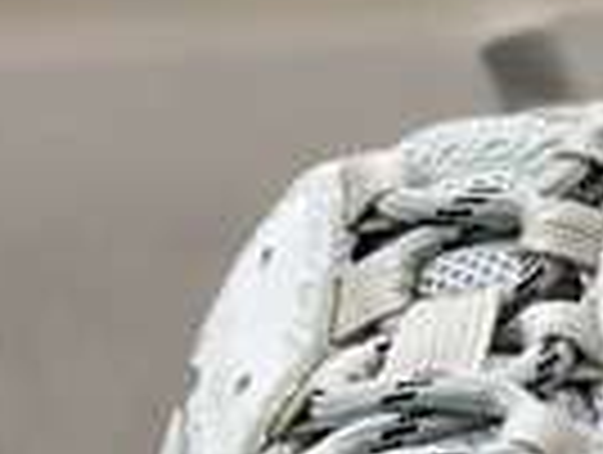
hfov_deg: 5.6
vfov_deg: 4.2
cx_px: 1058
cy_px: 798
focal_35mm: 348
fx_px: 6073
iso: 32
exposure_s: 1/122
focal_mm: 6
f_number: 2.4
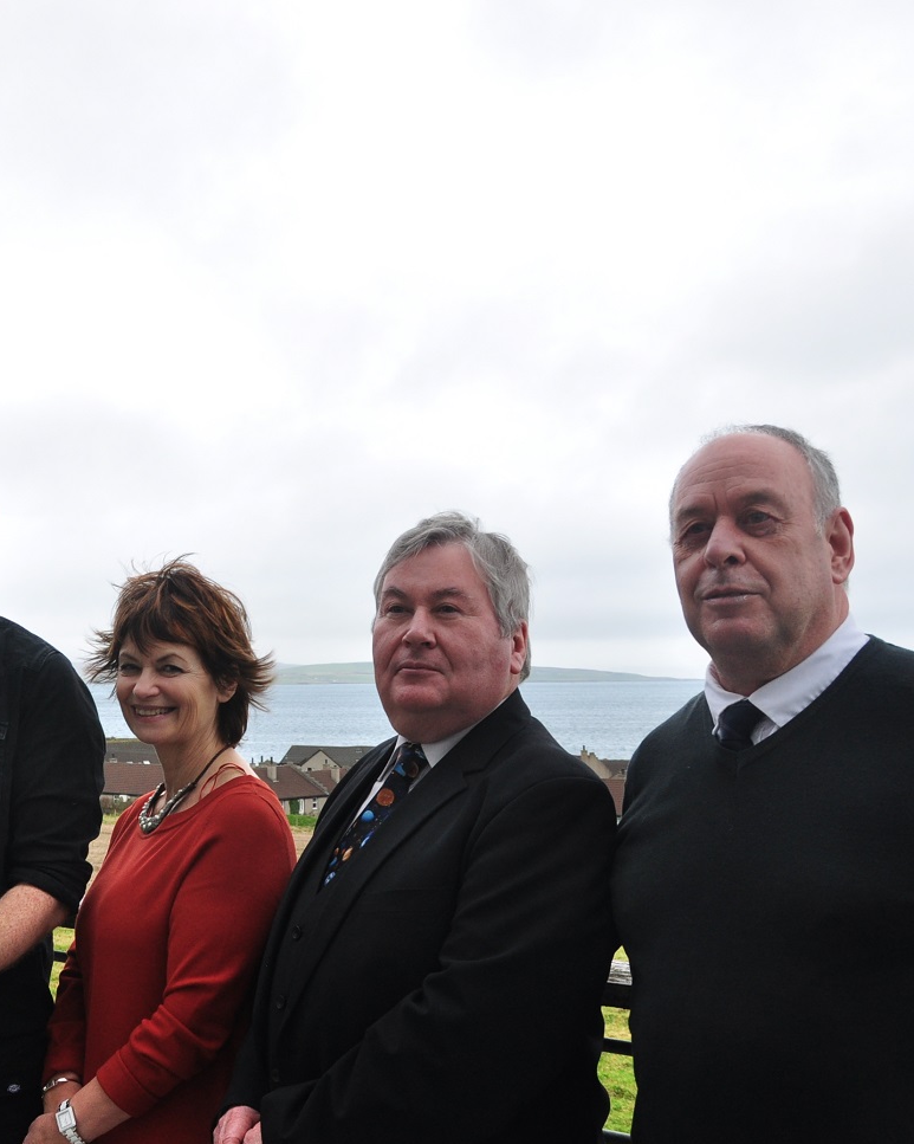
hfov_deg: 29.7
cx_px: 43
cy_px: 562
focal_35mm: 48
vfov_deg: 38.8
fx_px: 1624
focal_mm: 22
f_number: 8
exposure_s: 1/80
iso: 400
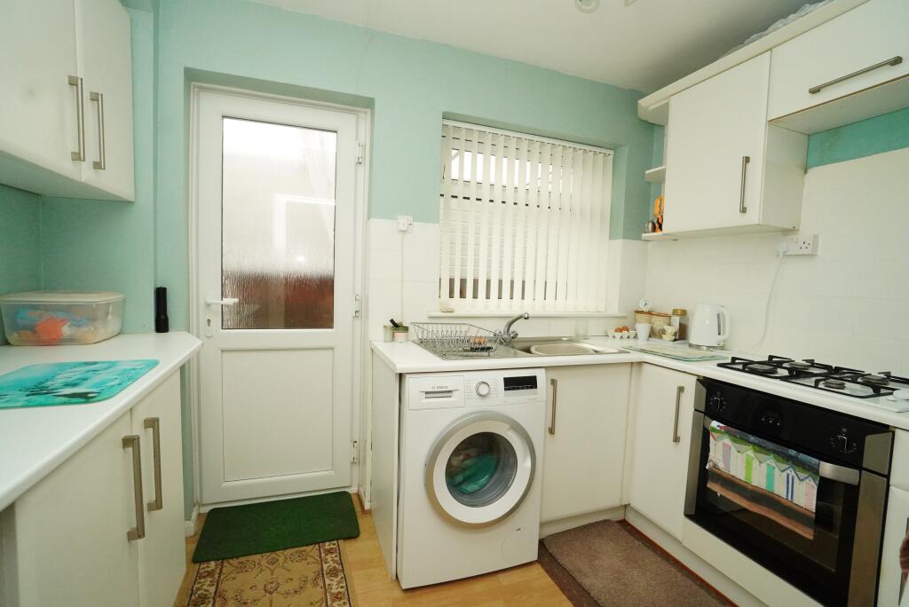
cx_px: 454
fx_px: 379
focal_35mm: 15
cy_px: 304
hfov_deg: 100.4
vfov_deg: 77.4
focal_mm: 10
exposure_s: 1/160
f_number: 8
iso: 3200
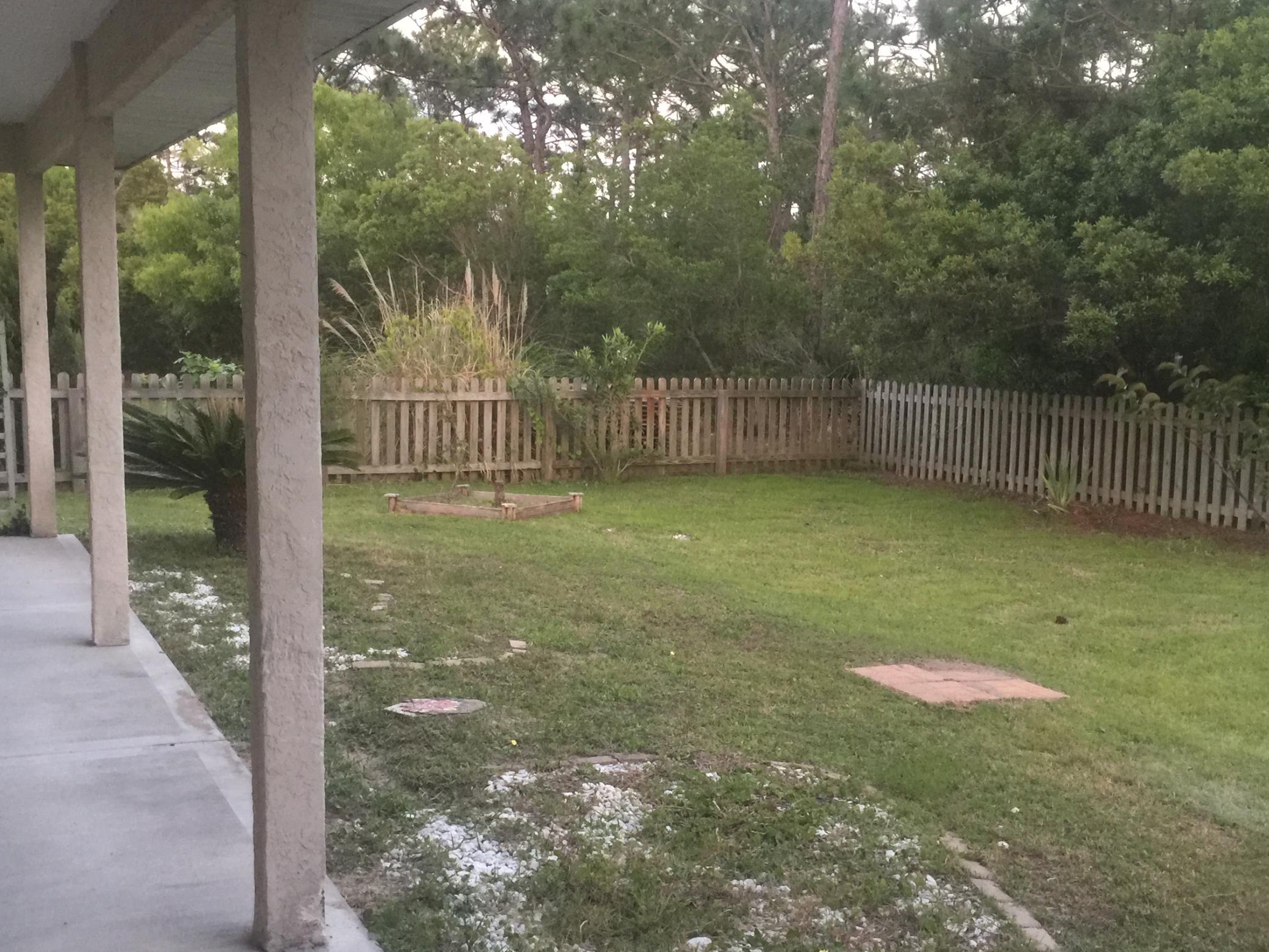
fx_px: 1540
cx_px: 688
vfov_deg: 34.3
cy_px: 525
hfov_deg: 44.7
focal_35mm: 42
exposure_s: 1/15
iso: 100
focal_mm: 4.15
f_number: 2.2
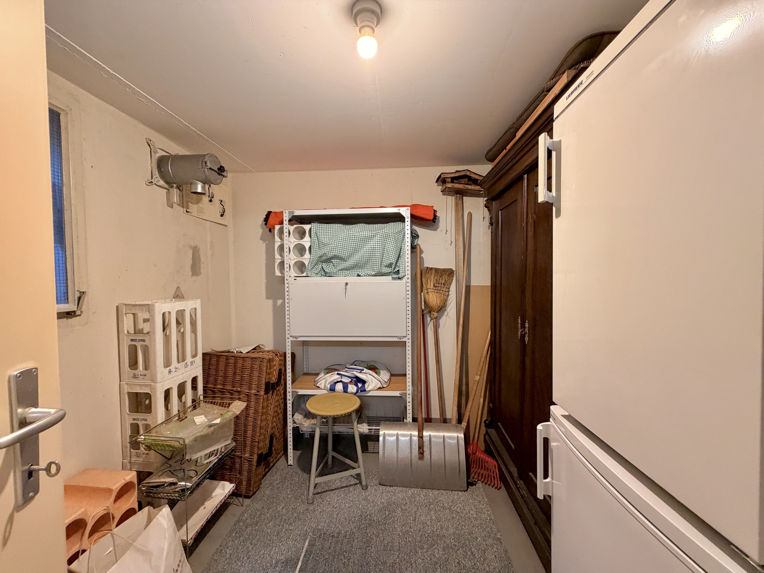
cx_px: 382
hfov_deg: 102.1
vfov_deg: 85.7
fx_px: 309
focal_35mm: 14
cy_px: 286
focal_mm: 2.22
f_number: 2.2
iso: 320
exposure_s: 1/50
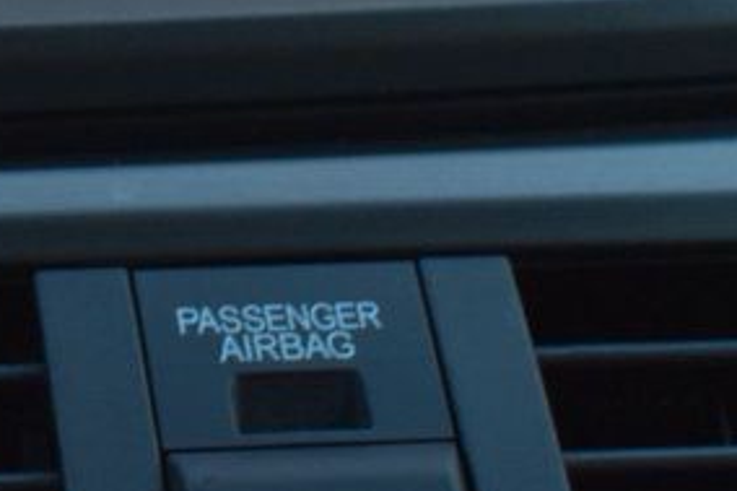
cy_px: -205
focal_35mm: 157
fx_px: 3208
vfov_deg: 8.6
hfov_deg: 12.6
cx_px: -288
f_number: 6.3
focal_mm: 29
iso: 1600
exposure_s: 1/15
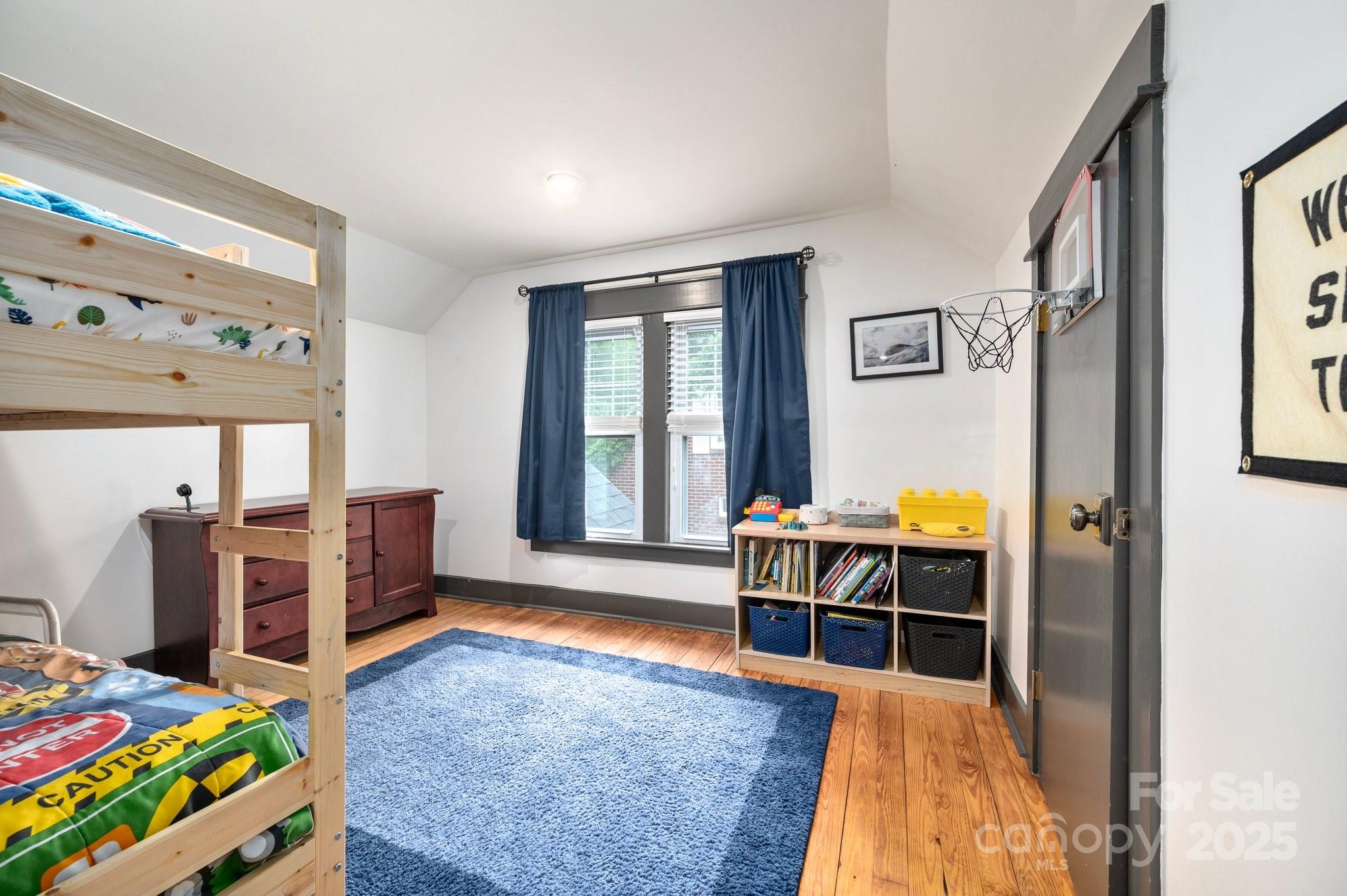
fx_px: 523
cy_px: 448
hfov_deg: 104.3
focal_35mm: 14
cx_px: 674
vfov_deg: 81.1
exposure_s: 1.3
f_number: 8
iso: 200
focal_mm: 14
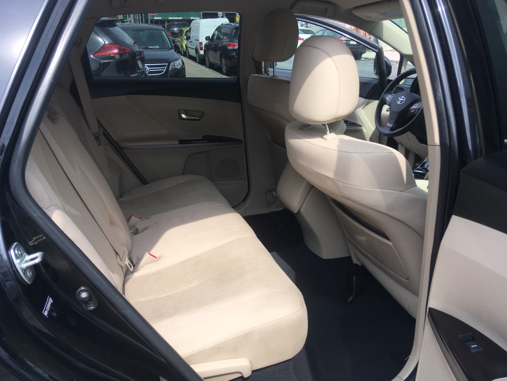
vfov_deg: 48.2
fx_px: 425
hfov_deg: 61.7
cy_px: 190
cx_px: 254
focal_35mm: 29
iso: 25
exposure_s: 1/630
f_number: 2.2
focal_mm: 4.15
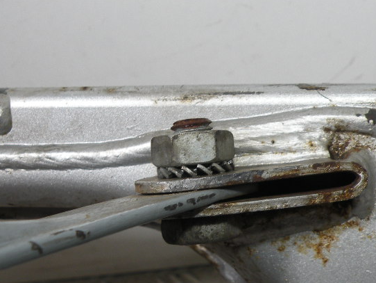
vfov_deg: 28.5
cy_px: 169
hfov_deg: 37.2
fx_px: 554
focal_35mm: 51
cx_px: 239
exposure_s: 1/83
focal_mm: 4.7
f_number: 3.2
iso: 64
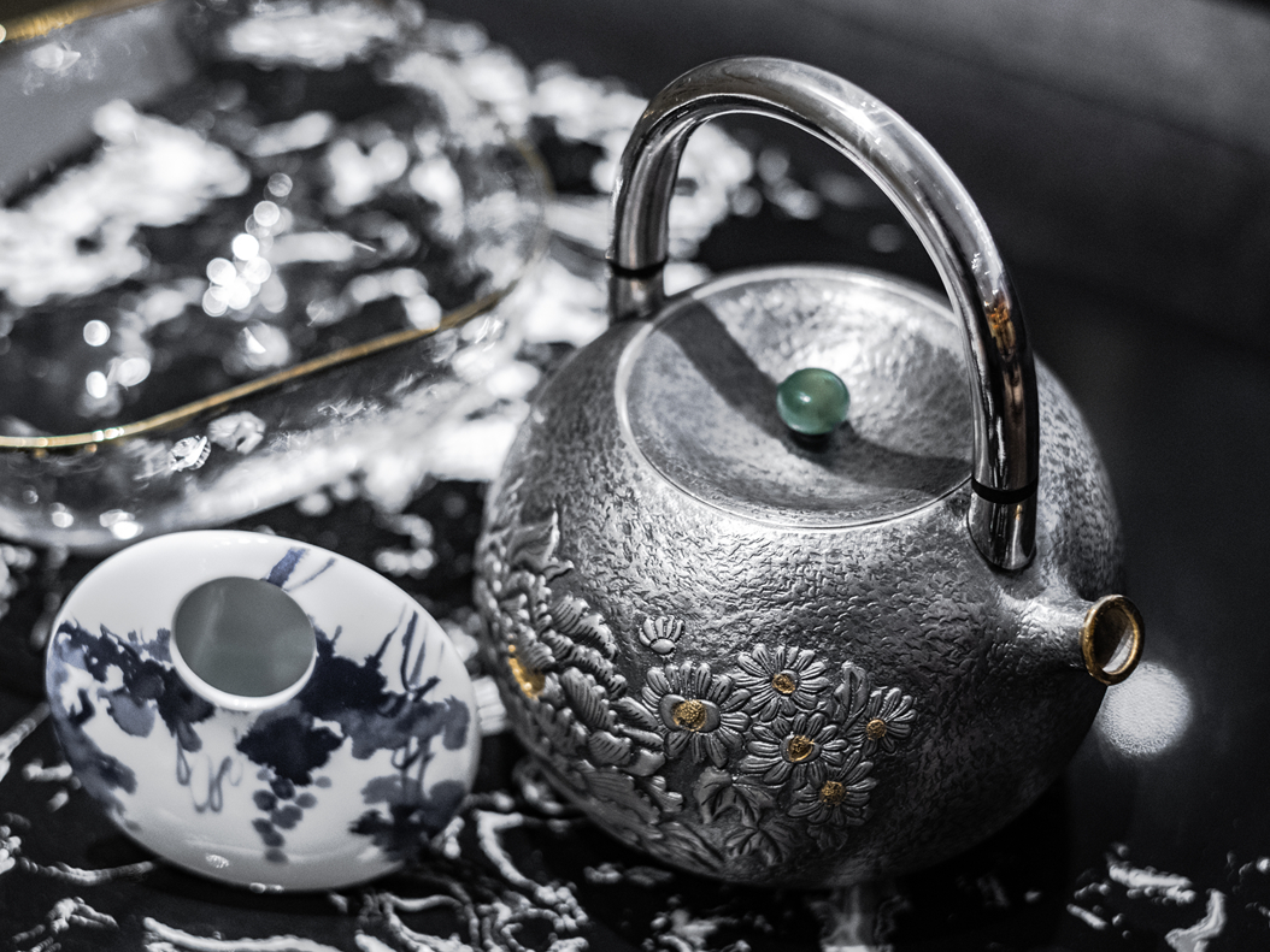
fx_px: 2128
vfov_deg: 25.2
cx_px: 611
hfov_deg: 33.2
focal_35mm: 58
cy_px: 475
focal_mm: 35
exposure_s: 1/200
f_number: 2.2
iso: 1600
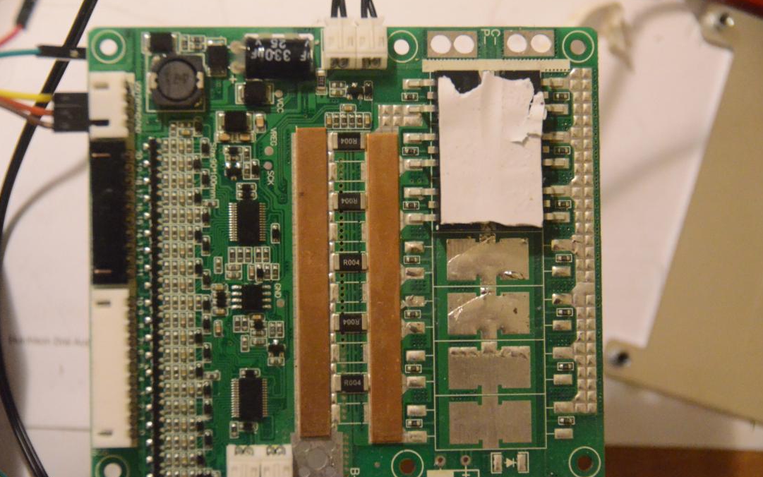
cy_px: 245
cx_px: 383
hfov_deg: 16.6
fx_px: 2620
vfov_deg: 10.4
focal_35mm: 126
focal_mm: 82
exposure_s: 1/60
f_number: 5
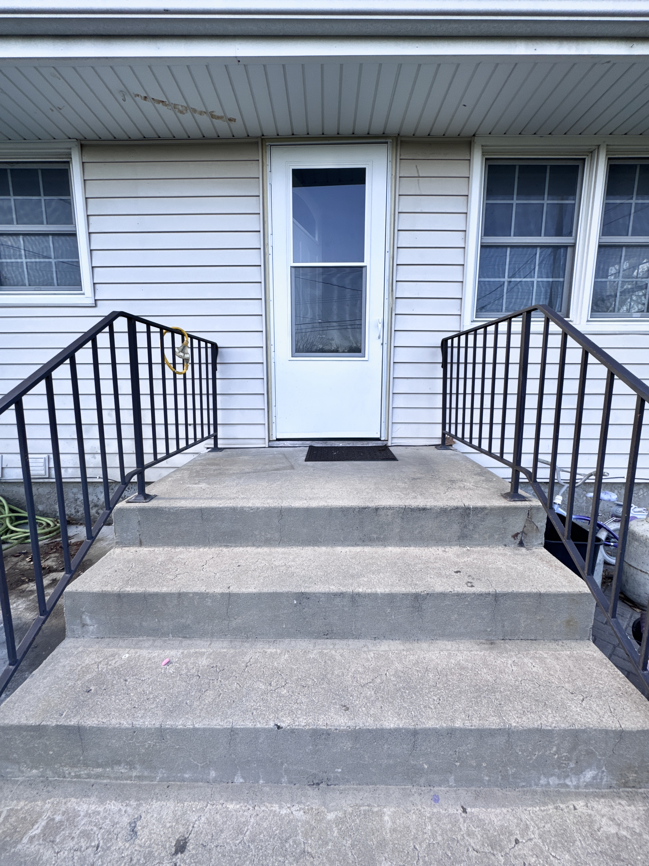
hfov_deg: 85.7
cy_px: 433
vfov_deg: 102.1
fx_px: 350
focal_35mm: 14
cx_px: 324
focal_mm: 2.22
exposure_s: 1/188
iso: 40
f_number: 2.2
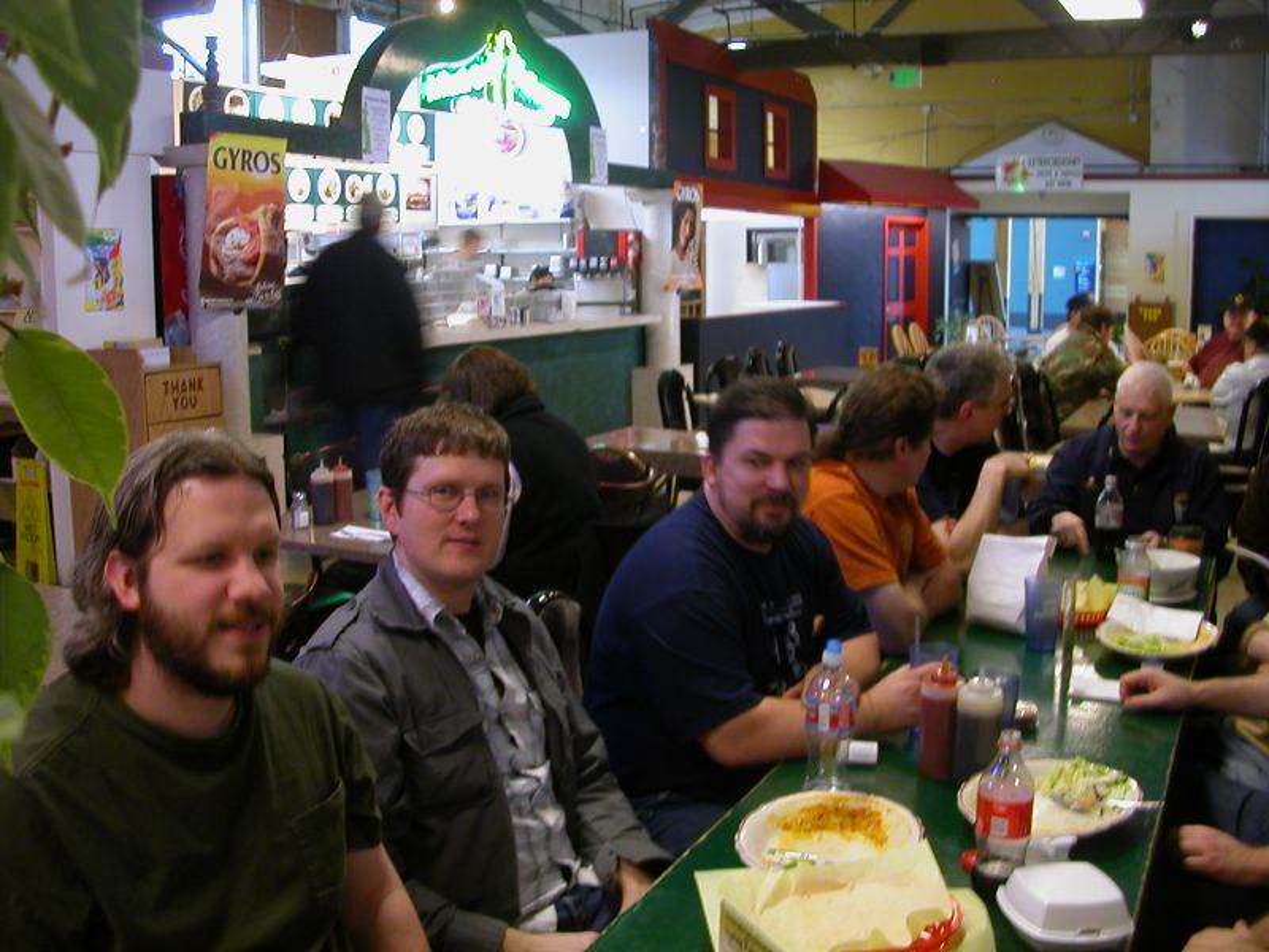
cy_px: 476
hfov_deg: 50.1
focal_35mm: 37
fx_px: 1356
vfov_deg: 38.7
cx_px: 634
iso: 100
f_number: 2.7
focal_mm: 5.6
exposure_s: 1/5.8
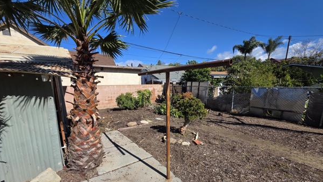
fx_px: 128
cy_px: 111
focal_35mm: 15
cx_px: 156
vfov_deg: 69.7
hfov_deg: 102.9
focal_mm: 2.2
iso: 40
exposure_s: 1/2450
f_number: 1.9
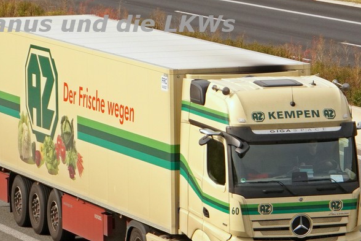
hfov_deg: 11.3
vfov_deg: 7.6
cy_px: 160
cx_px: 182
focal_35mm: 182
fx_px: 1825
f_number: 6.3
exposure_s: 1/2500
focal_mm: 89.1
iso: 800
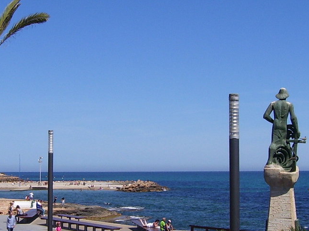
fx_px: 750
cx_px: 127
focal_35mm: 84
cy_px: 121
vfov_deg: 17.6
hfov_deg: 23.3
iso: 80
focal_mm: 5.6
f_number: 4.8
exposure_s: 1/1000
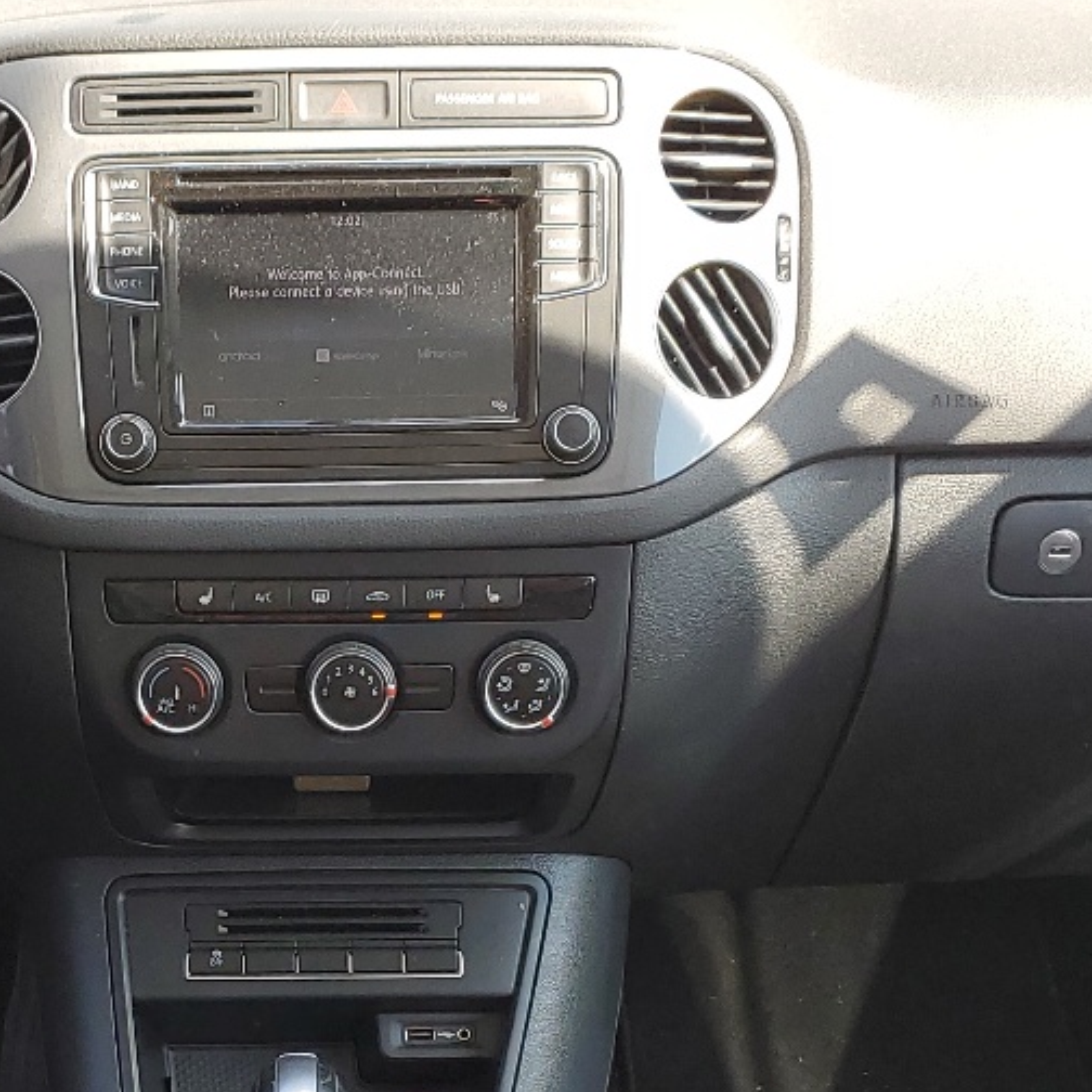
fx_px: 2605
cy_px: 1057
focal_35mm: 73
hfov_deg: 23.5
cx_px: 318
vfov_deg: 22.9
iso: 50
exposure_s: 1/256
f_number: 1.5
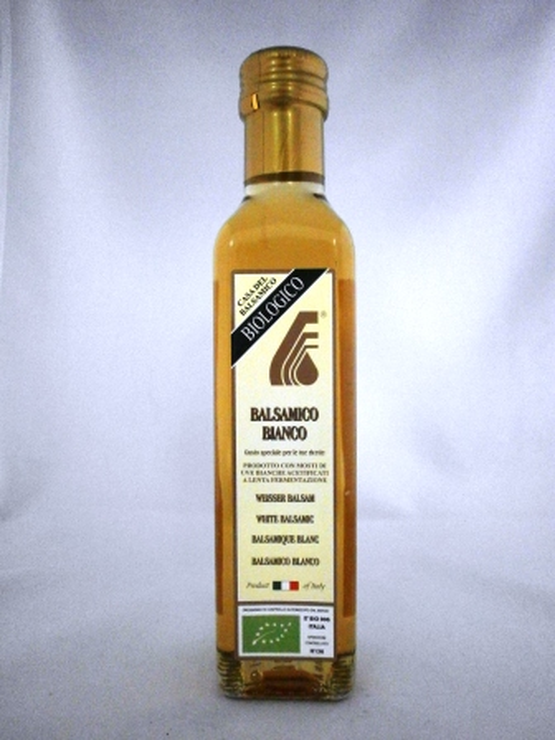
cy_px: 370
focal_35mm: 27
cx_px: 278
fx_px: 577
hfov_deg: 51.4
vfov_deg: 65.3
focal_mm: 4.8
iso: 800
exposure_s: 1/125
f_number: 2.9
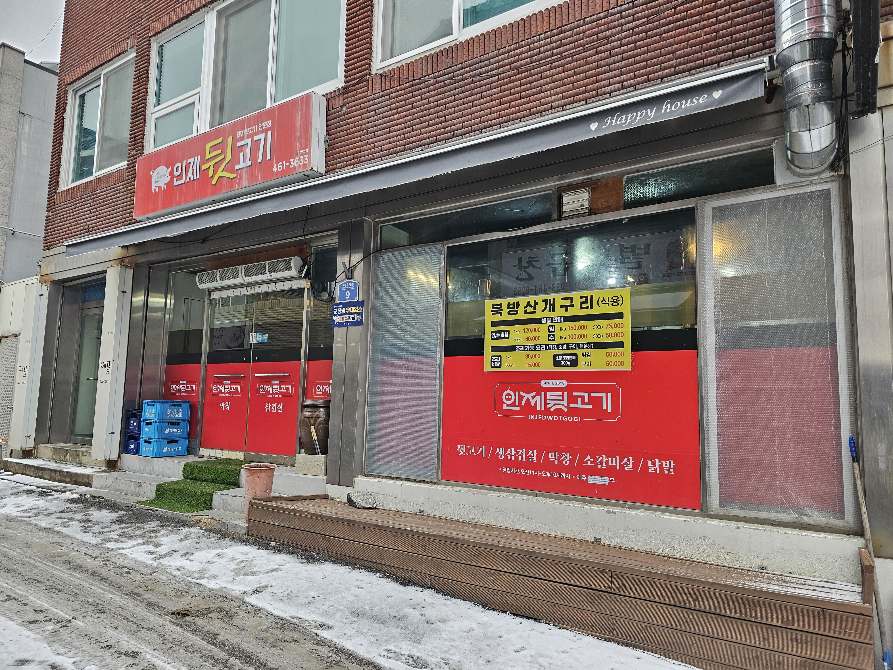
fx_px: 593
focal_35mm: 23
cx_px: 446
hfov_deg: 73.9
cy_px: 335
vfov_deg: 58.9
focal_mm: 6.3
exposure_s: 1/120
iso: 80
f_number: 1.7
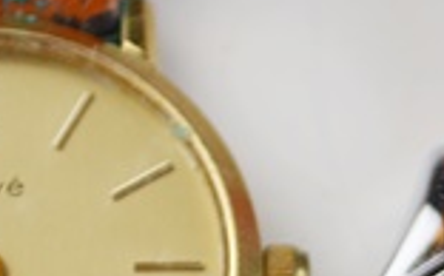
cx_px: 629
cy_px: 501
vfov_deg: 4.0
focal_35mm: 324
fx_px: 3914
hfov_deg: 6.4
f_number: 6.3
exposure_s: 1/160
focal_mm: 55
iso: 200
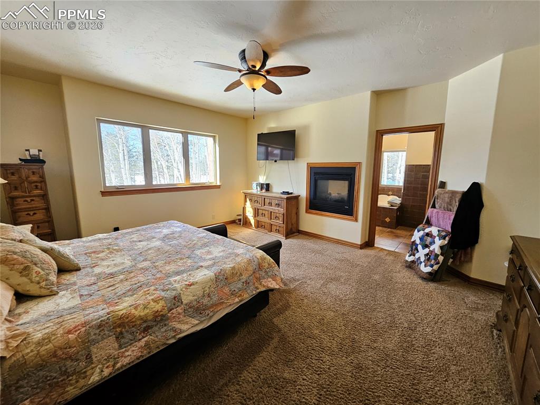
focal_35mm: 13
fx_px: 203
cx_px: 270
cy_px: 202
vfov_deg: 89.9
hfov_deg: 106.2
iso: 160
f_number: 2.2
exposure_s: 1/60
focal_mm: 1.7
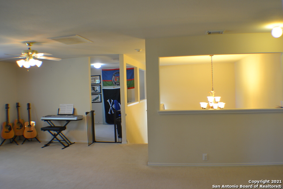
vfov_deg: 36.9
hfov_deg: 53.1
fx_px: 283
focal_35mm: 36
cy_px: 94
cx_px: 142
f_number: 4
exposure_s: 1/25
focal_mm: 24
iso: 400
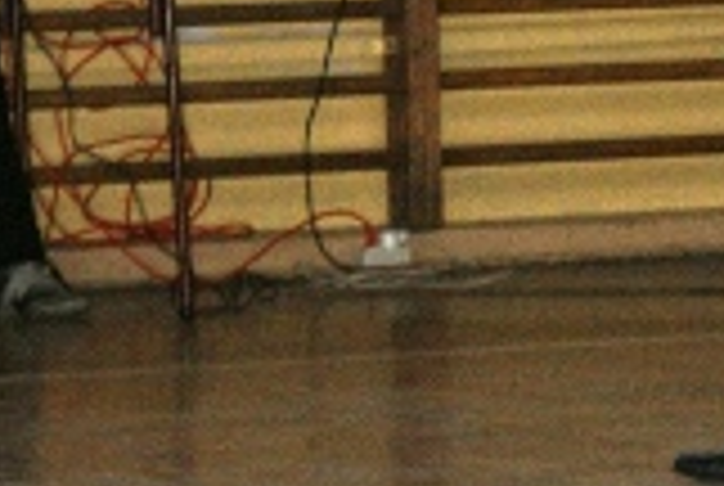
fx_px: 7193
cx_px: 890
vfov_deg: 3.8
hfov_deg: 5.7
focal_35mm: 357
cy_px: -398
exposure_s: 1/100
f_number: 5.6
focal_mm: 60
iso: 400
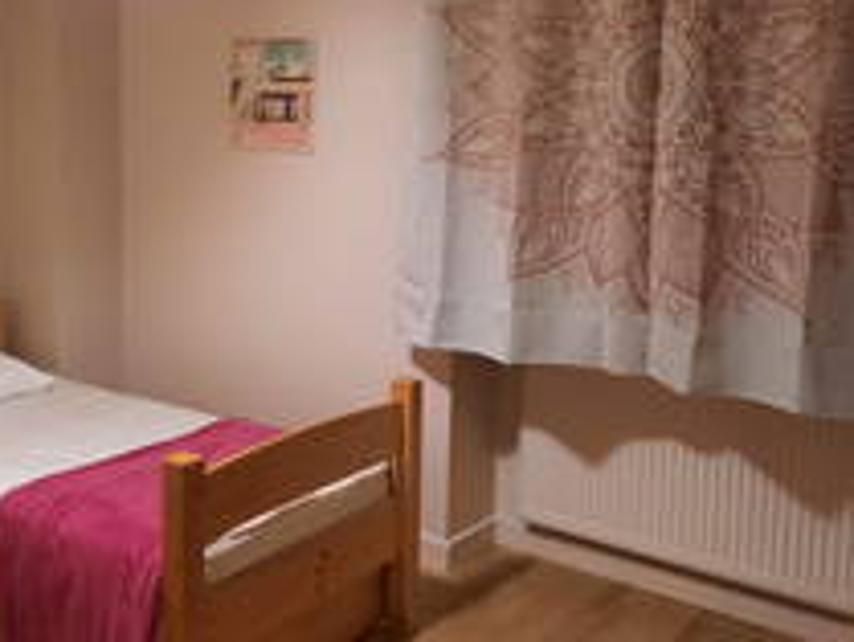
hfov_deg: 43.3
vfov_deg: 33.3
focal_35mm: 43
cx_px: 298
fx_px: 1061
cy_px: 213
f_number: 2
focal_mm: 4.6
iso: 320
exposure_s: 1/25
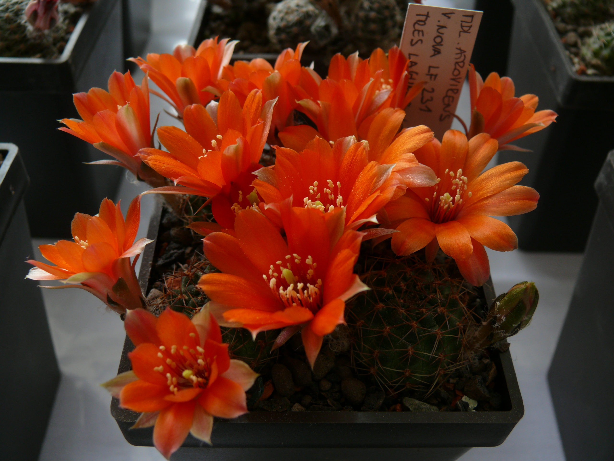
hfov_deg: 52.6
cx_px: 307
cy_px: 230
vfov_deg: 40.7
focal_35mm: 35
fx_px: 621
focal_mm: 7.4
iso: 100
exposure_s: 1/125
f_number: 4
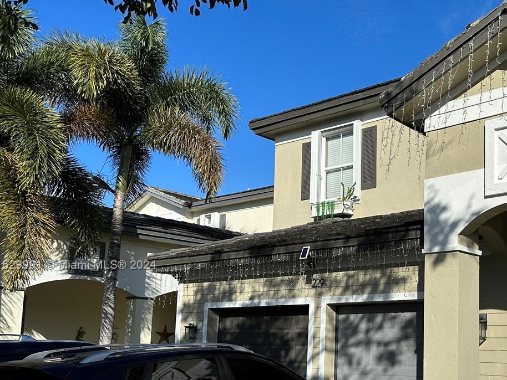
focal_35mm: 42
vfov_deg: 33.9
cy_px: 266
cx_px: 423
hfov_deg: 42.3
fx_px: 615
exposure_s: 1/8197
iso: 80
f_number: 1.78
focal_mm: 6.86
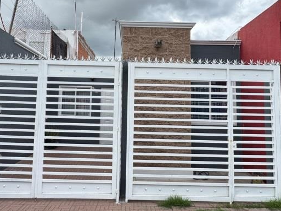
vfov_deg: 49.6
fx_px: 227
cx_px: 130
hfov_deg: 63.4
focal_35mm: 28
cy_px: 92
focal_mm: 2.22
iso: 50
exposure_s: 1/1143
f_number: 2.2
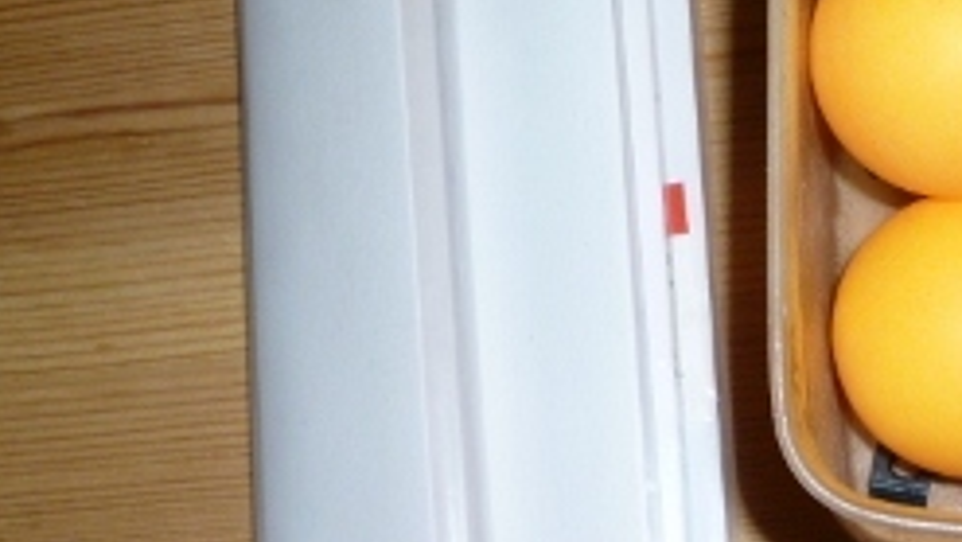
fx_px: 2092
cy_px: 86
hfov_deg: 25.3
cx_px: 806
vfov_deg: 14.6
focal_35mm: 82
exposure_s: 1/60
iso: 100
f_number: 3.3
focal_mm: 5.2
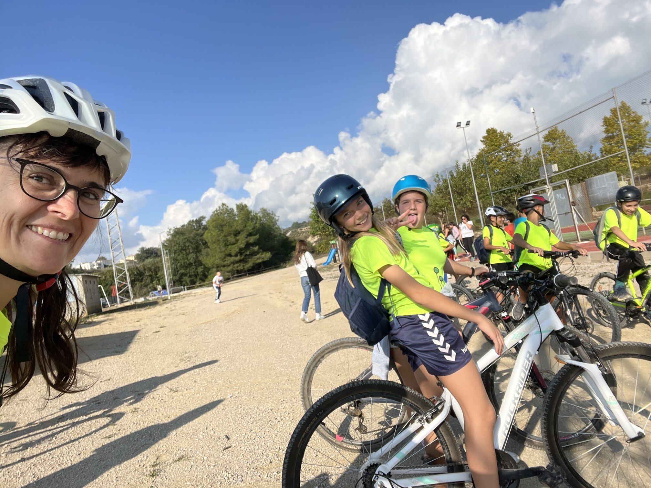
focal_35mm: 23
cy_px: 244
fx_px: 433
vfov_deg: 58.9
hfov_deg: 73.9
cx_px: 326
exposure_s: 1/1148
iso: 32
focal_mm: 2.71
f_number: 2.2
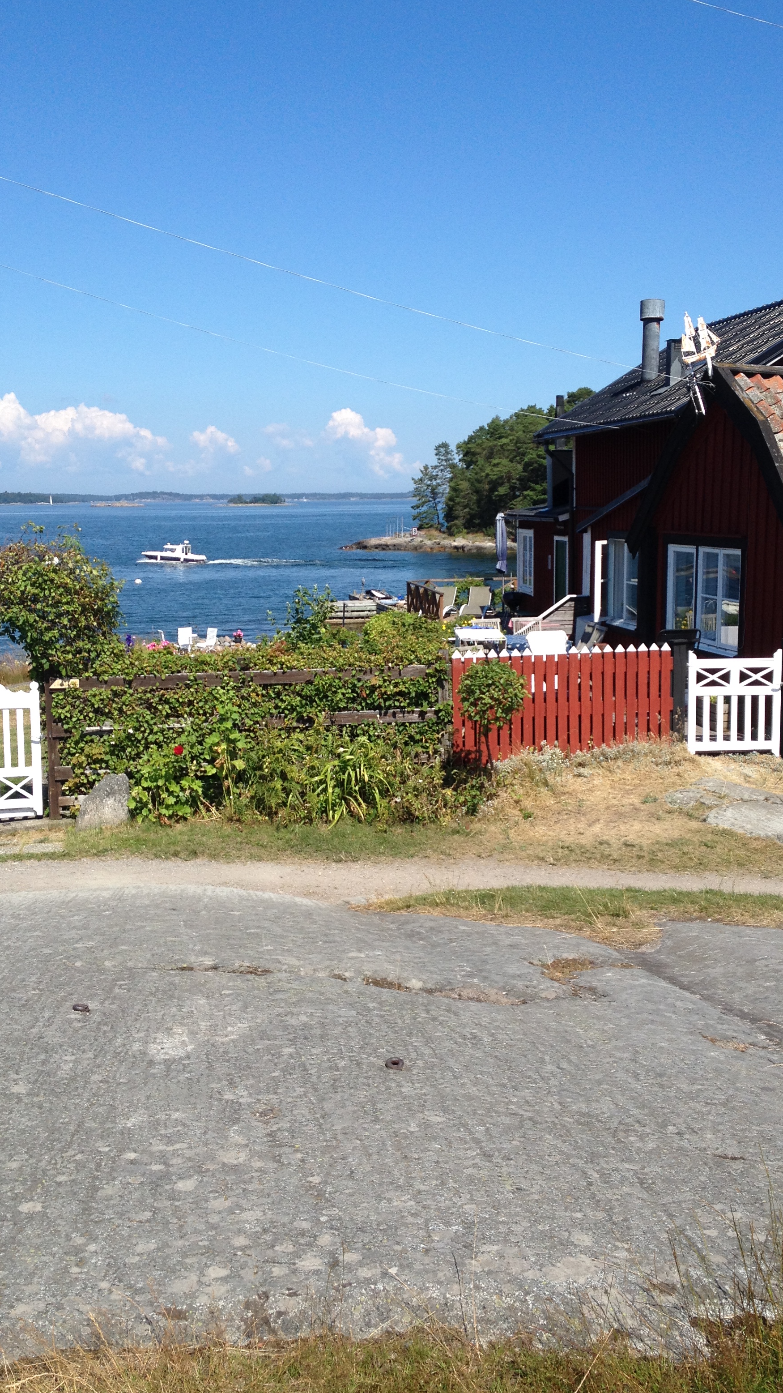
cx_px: 424
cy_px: 701
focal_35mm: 40
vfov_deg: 50.5
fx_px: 1477
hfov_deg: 29.7
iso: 50
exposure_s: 1/1727
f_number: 2.4
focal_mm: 4.28
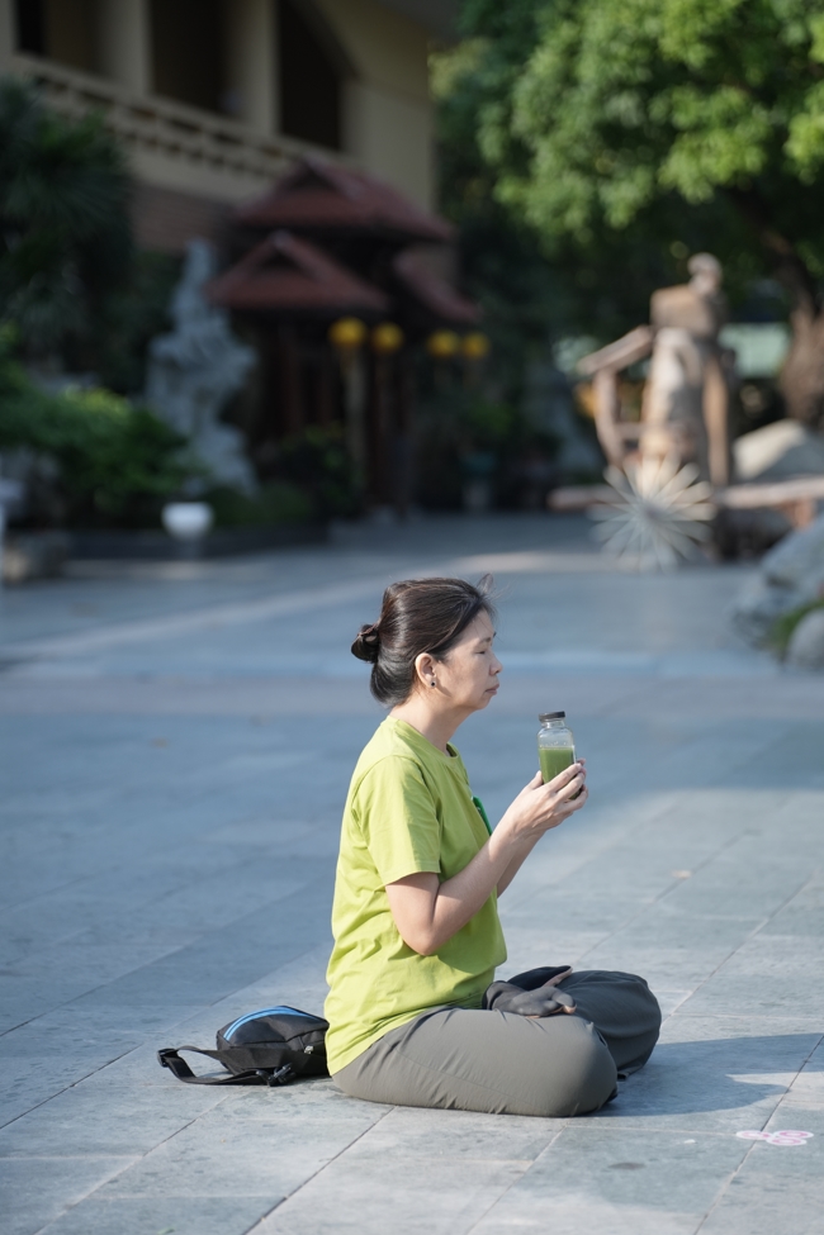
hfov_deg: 12.8
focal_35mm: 107
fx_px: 3673
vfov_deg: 19.1
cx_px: 412
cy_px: 618
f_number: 2.8
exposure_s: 1/2000
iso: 500
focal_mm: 107
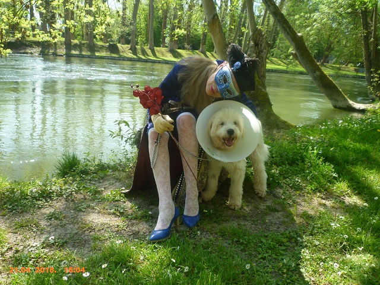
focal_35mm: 29
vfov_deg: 48.2
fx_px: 318
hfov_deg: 61.7
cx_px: 190
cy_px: 142
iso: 80
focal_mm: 5.2
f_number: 3.3
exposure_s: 1/160
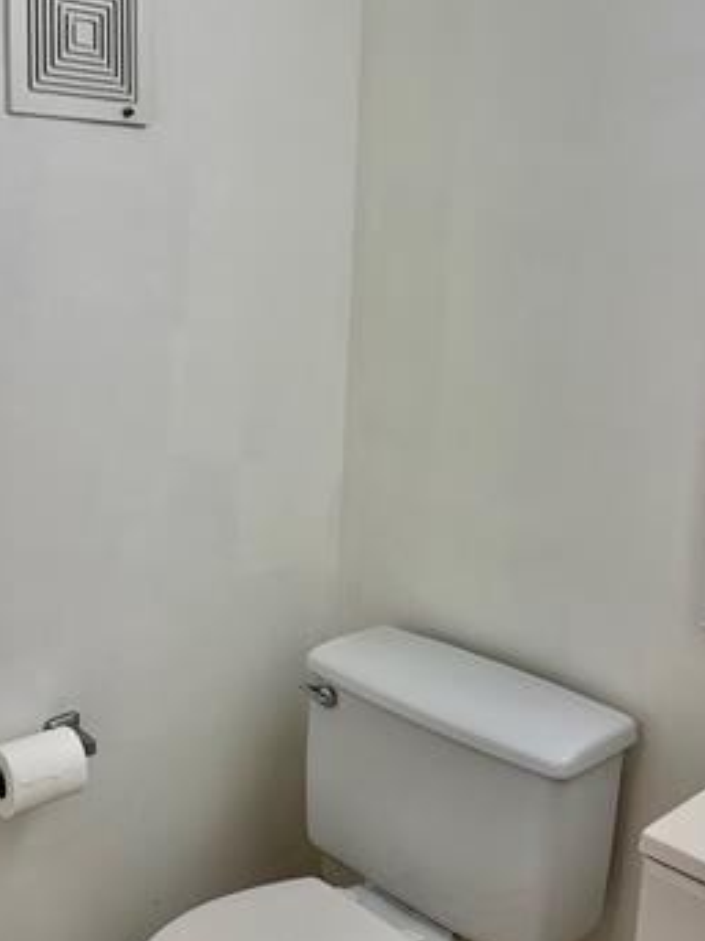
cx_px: 390
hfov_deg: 34.3
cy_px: 417
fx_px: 1141
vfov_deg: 44.7
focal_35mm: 42
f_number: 1.78
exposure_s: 1/244
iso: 64
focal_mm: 6.76
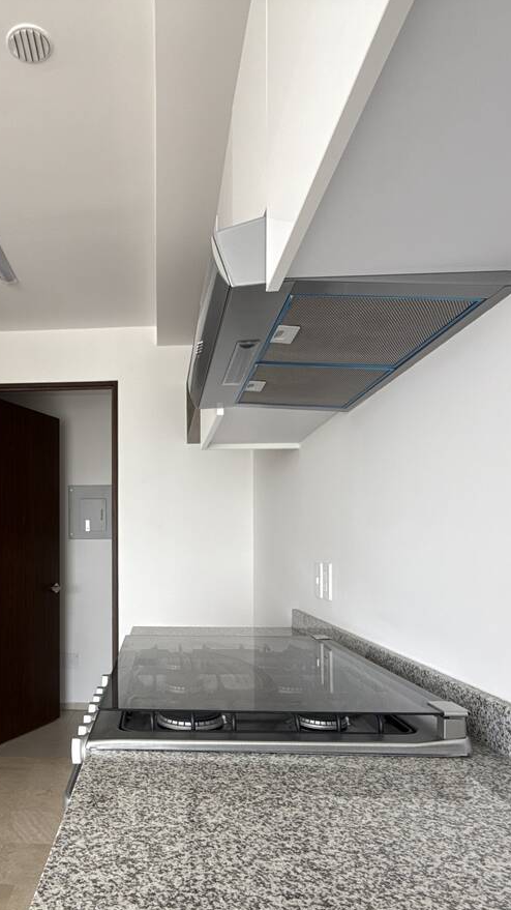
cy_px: 554
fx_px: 603
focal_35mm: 25
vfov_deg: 73.1
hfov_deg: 44.2
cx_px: 117
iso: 50
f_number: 2.2
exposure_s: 1/134
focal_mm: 2.22
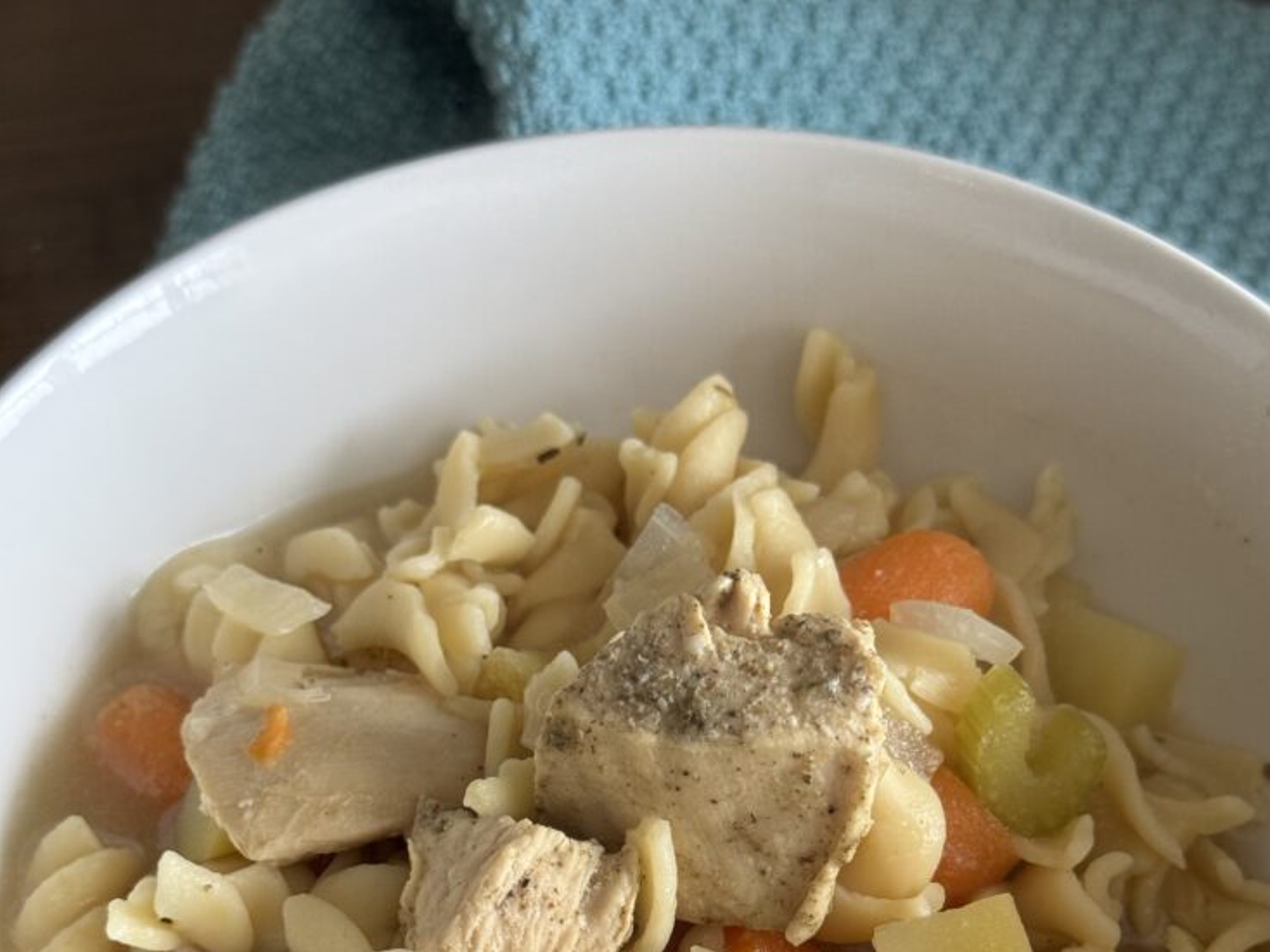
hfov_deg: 29.0
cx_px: 635
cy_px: 762
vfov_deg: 21.6
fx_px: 2457
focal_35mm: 67
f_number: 1.78
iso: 125
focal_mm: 6.76
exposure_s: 1/60
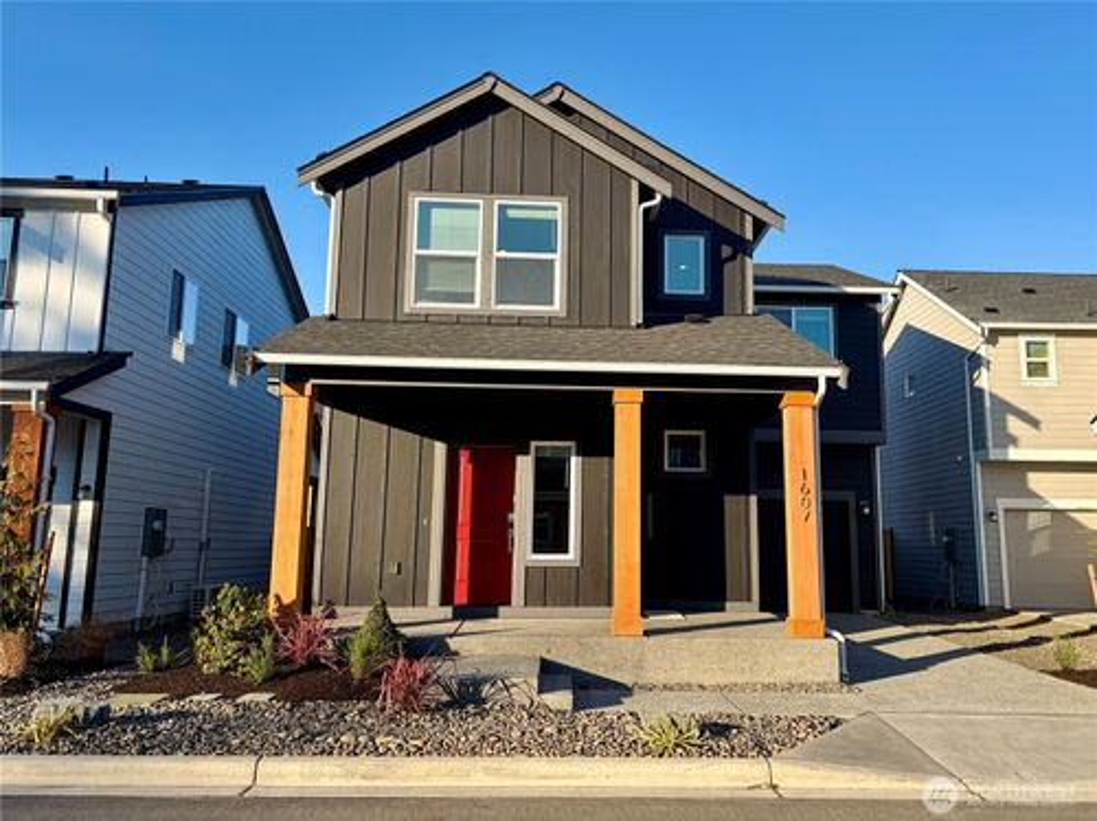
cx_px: 548
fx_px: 823
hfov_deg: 67.4
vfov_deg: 53.0
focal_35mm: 26
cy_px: 410
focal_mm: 5.96
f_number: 1.6
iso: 50
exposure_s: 1/1175
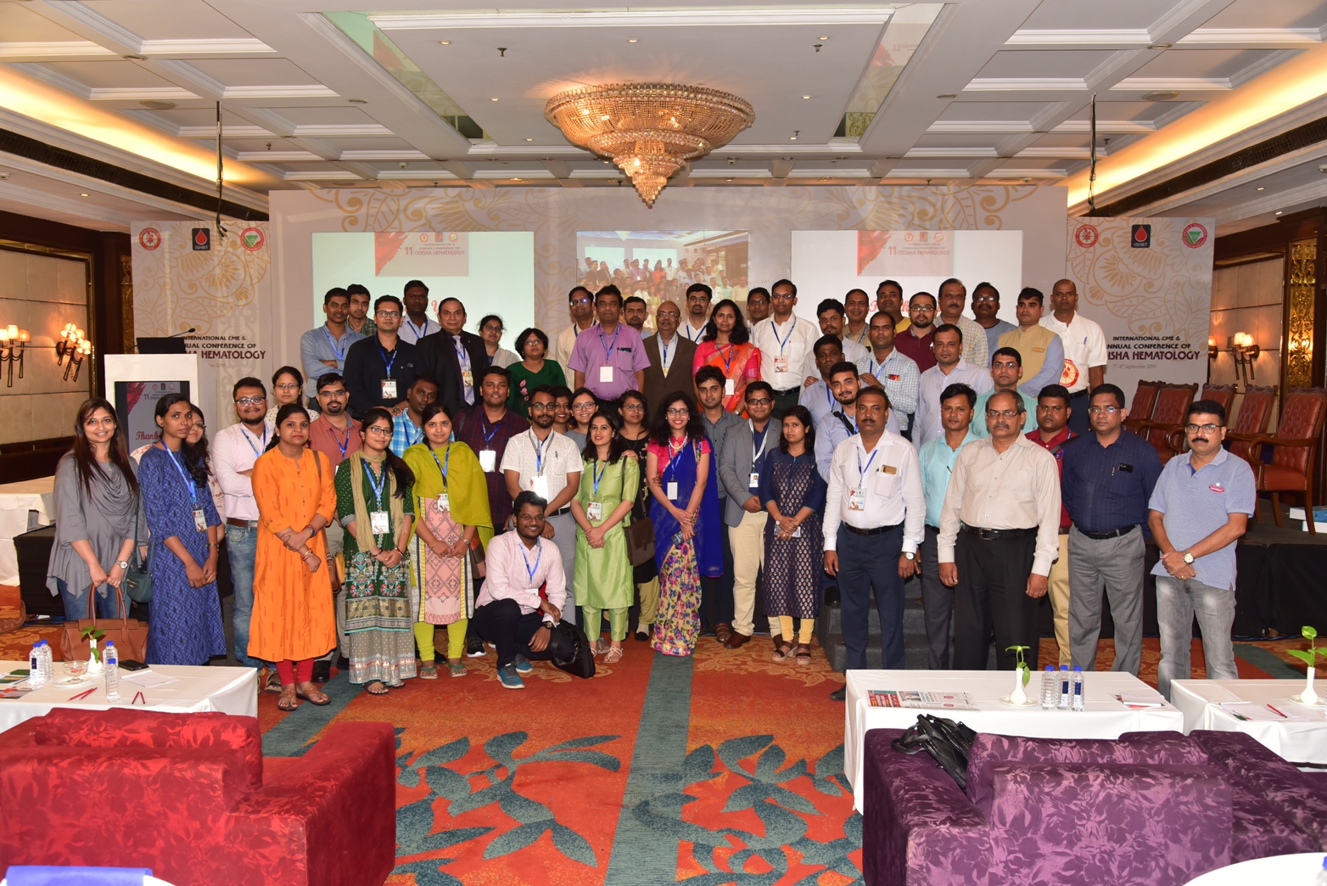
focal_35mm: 31
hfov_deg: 60.3
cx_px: 664
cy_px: 443
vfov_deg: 42.4
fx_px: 1143
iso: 640
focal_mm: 31
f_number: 5.6
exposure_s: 1/60
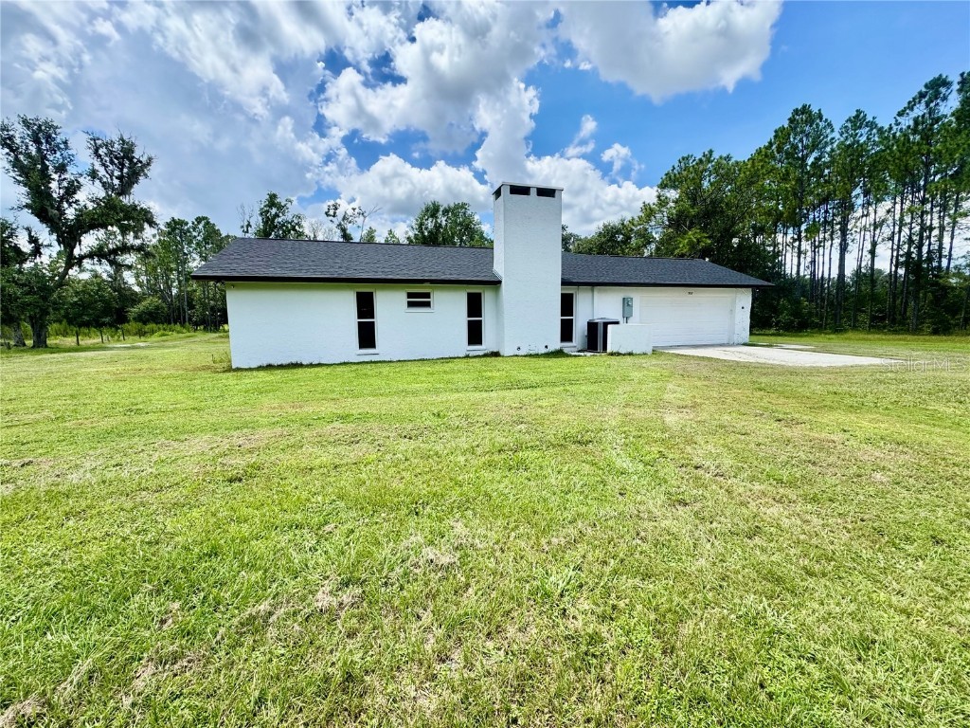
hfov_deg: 102.1
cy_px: 364
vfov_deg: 85.7
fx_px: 392
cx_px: 485
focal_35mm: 14
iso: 50
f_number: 2.2
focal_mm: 2.22
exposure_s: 1/1198
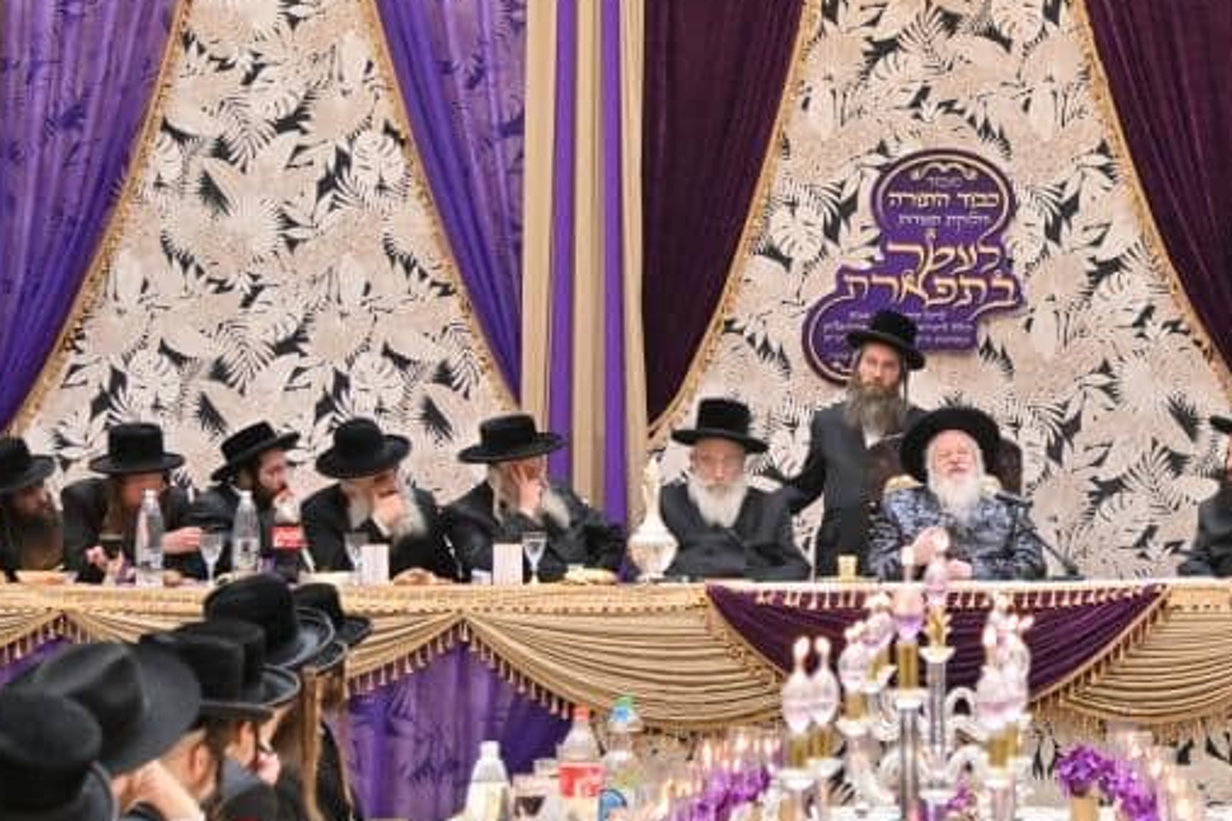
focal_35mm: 105
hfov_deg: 19.3
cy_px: 385
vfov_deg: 13.0
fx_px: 3593
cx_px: 938
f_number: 4
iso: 800
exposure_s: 1/250
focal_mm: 52
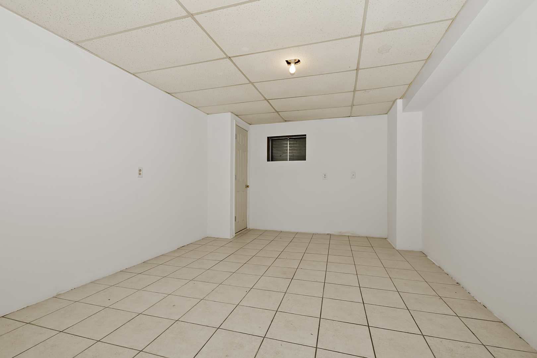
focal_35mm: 15
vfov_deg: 77.3
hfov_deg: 100.4
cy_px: 179
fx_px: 224
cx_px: 268
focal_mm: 10
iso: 250
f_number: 7.1
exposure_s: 1/100
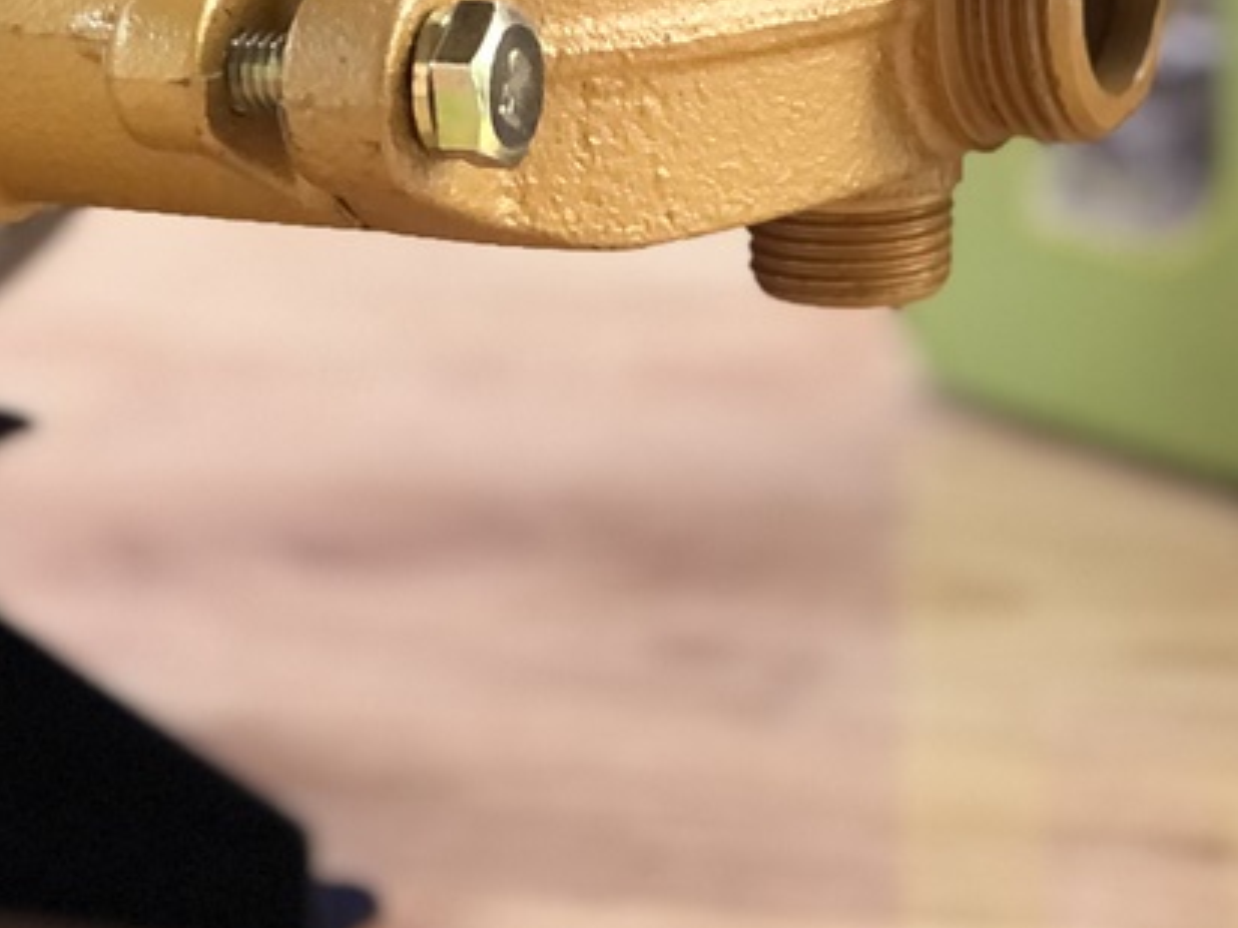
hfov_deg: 9.9
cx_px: 379
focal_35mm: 199
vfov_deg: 7.3
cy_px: -481
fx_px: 7117
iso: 50
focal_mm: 6.6
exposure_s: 1/30
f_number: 2.8
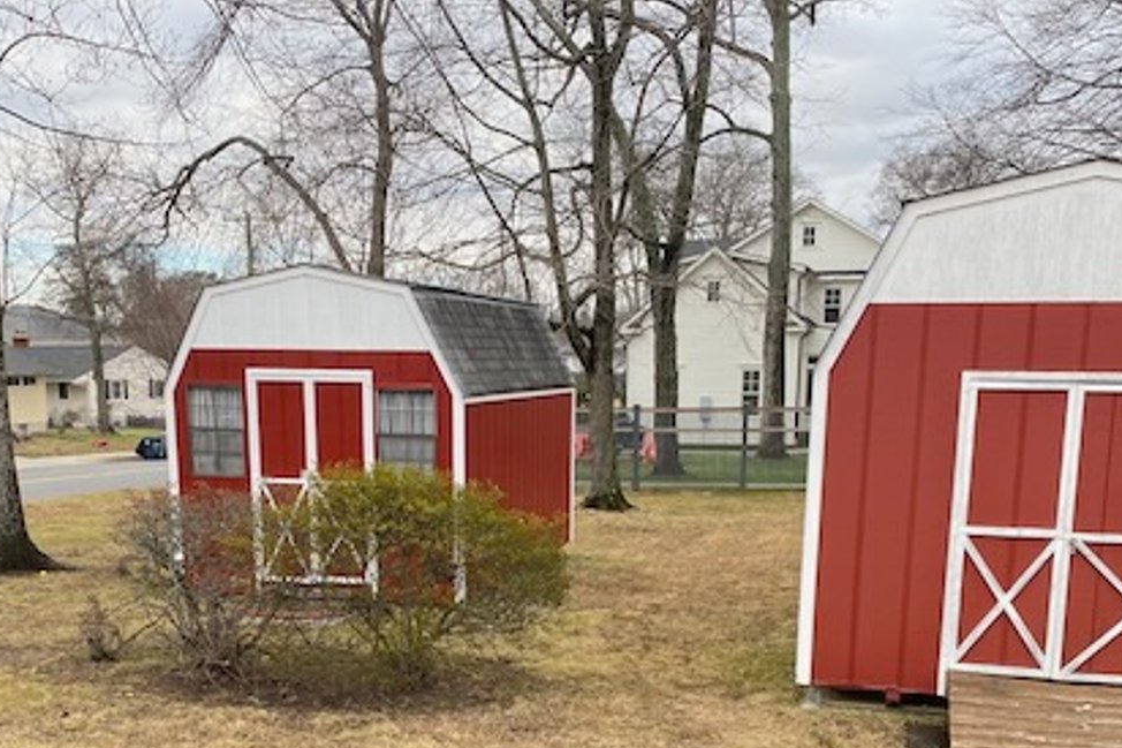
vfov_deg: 30.7
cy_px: 652
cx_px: 525
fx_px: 1309
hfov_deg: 46.4
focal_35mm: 42
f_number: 1.8
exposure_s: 1/329
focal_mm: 4.25
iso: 32
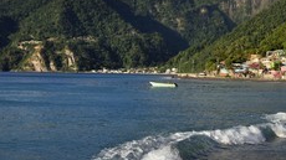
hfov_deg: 24.7
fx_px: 652
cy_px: 56
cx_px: 160
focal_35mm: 86
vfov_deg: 14.0
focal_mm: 45
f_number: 13
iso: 200
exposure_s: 1/400
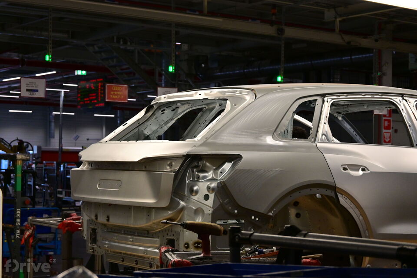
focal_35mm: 75
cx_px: 208
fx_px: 869
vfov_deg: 18.2
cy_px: 139
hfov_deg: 27.0
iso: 1000
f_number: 6.3
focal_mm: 50
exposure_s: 1/250
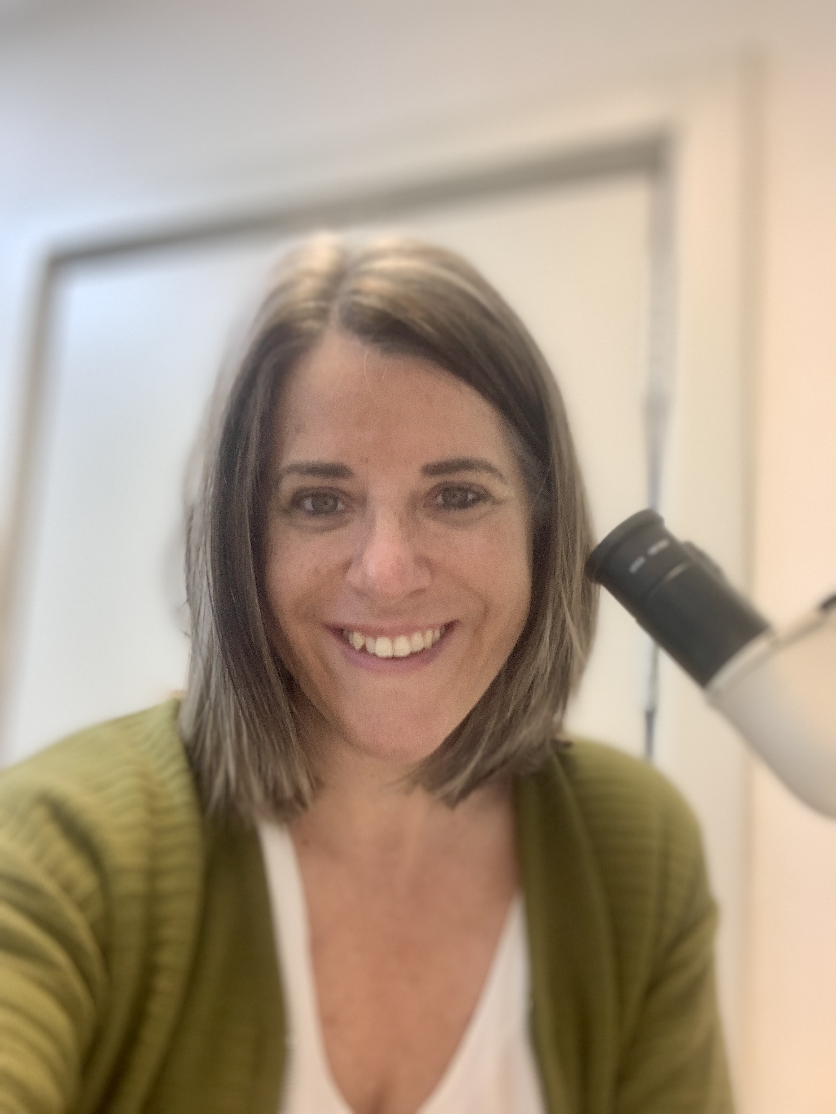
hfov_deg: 44.2
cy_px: 557
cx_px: 418
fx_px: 1030
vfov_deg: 56.8
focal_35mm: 32
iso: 80
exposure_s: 1/50
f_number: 2.2
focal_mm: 2.87
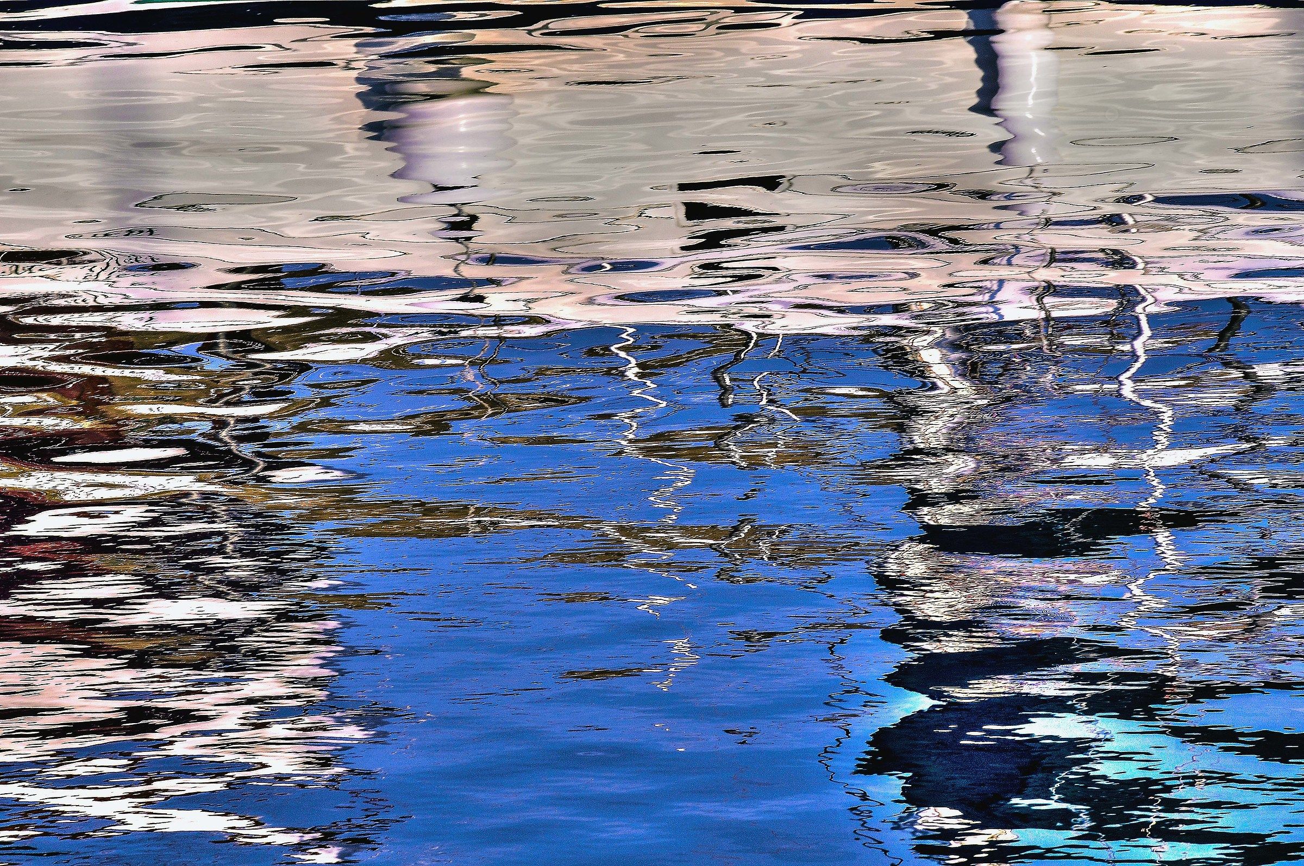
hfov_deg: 6.9
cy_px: 433
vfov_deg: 4.6
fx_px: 10853
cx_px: 652
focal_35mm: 300
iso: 200
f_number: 11
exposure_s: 1/125
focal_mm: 200
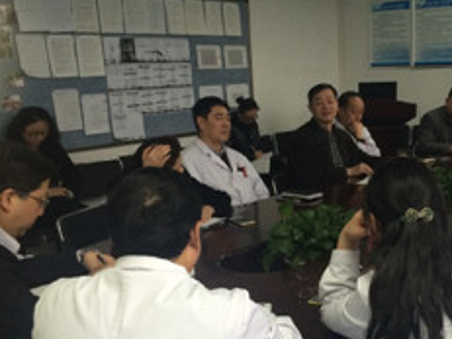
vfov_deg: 28.0
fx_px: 679
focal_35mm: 52
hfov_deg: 35.9
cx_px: 342
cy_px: 180
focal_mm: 4.12
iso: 200
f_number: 2.2
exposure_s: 1/33
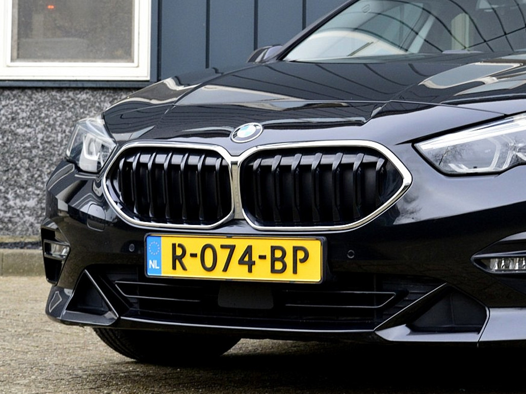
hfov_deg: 19.1
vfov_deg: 14.5
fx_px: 1550
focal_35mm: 102
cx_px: 422
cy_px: 151
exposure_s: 1/60
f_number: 8
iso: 640
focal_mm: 38
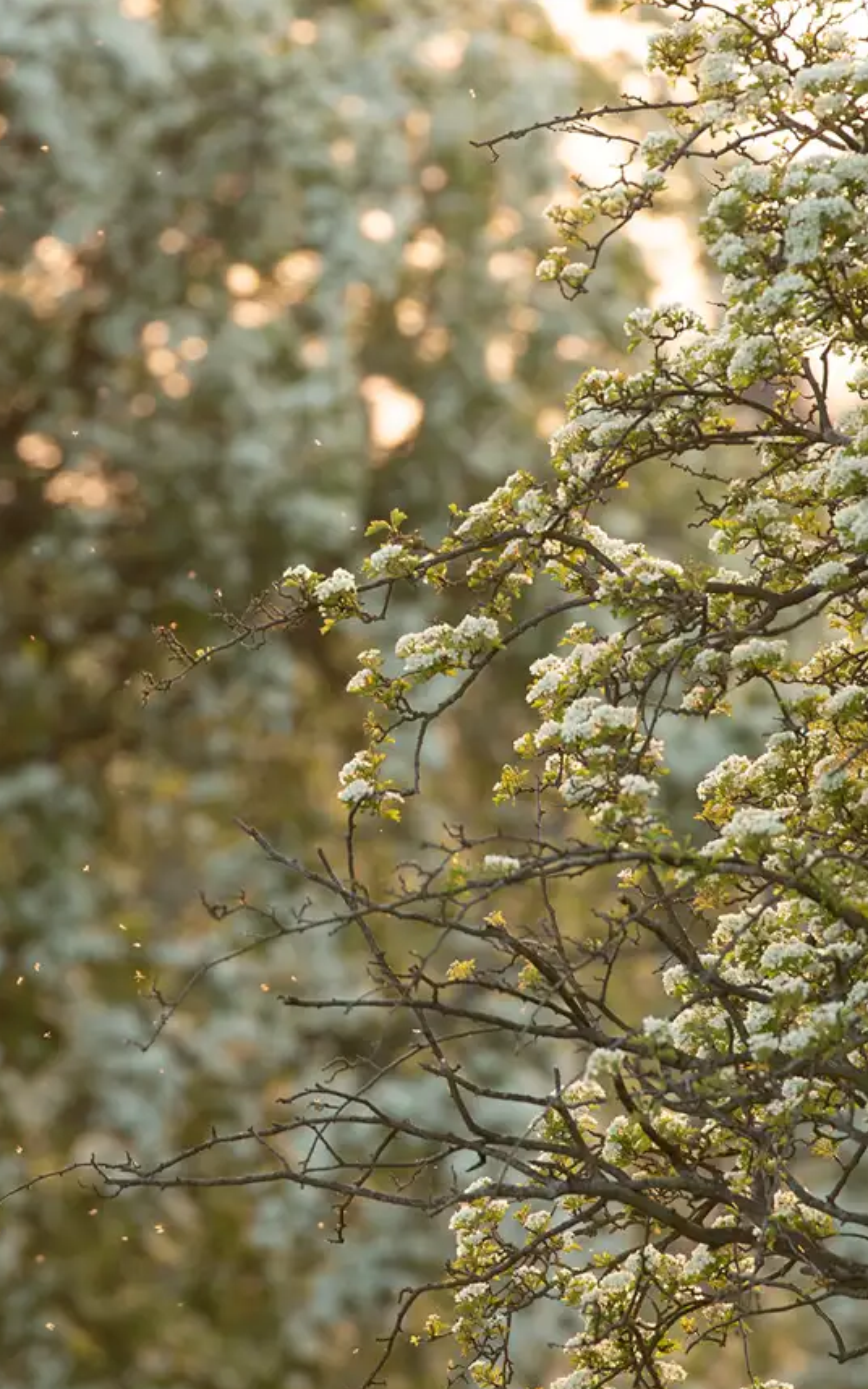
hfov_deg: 1.7
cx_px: 609
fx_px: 28789
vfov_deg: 2.8
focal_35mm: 761
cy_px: 861
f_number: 5.6
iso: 400
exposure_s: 1/320
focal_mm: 400
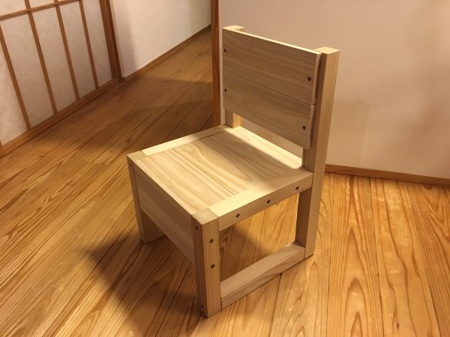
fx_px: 377
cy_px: 168
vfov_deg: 48.2
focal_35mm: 29
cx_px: 225
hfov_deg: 61.7
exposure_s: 1/20
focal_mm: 4.15
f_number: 2.2
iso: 200
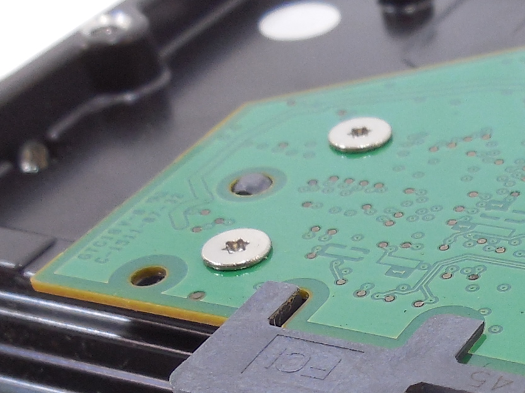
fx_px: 1486
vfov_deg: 14.7
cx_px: 580
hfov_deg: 19.2
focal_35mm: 98
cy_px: 436
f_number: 3.1
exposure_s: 1/50
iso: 125
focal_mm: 4.5
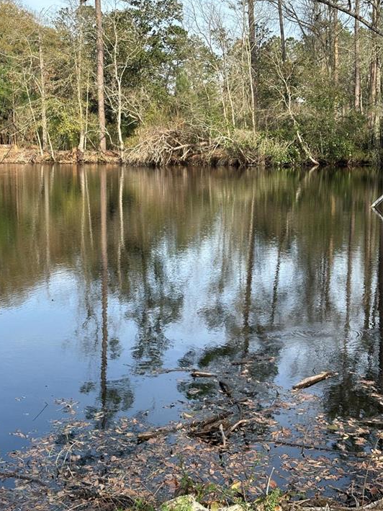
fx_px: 767
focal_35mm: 52
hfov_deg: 28.0
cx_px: 176
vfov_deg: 36.8
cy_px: 247
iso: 64
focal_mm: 6.86
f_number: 1.78
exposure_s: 1/1030
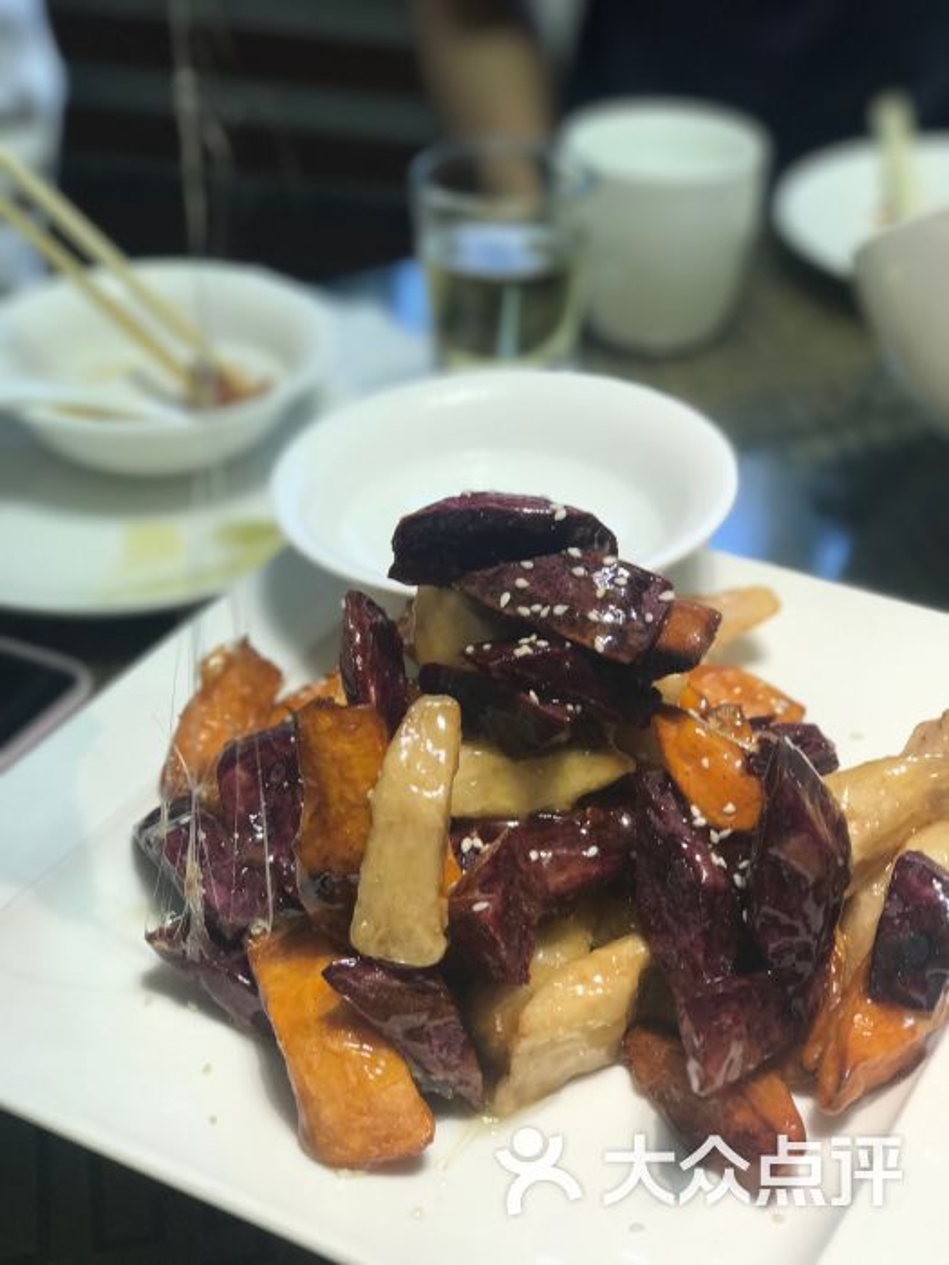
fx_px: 2084
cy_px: 632
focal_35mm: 57
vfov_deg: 33.8
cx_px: 474
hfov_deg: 25.7
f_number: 2.8
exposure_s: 1/50
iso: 64
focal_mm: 6.6
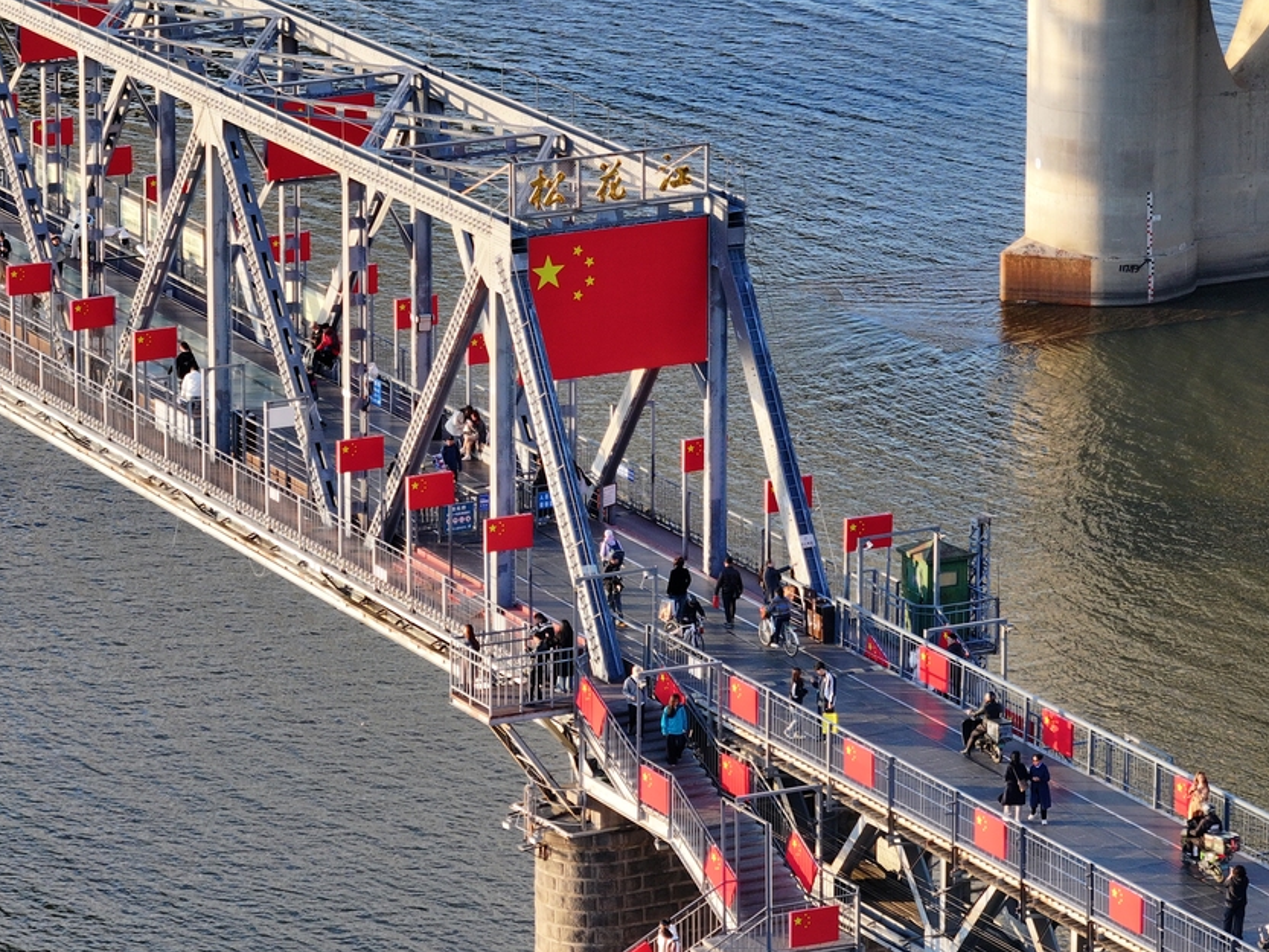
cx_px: 713
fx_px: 7480
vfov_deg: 7.3
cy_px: 440
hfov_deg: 9.7
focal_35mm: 204
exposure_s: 1/100
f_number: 3.4
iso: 100
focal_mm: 30.71
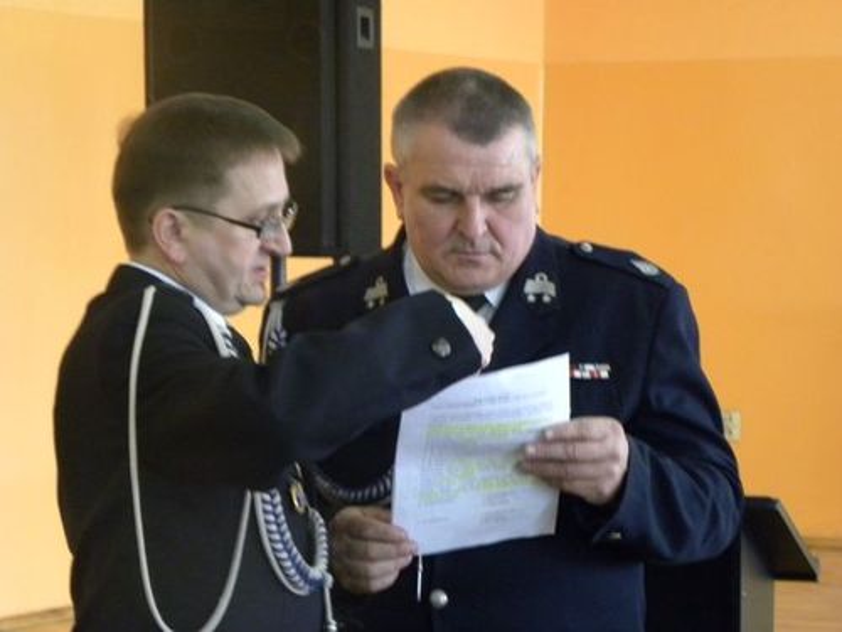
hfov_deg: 13.7
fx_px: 3503
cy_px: 316
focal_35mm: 144
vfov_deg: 10.3
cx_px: 421
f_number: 4.5
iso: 400
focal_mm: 25.7
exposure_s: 1/9.9
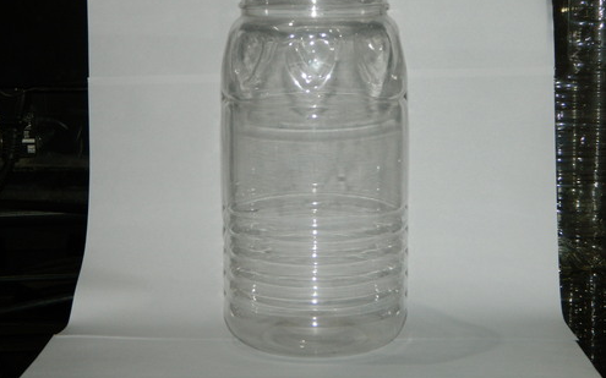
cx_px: 301
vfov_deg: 17.4
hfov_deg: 27.5
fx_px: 1238
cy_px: 165
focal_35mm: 75
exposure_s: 1/50
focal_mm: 12.6
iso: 200
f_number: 4
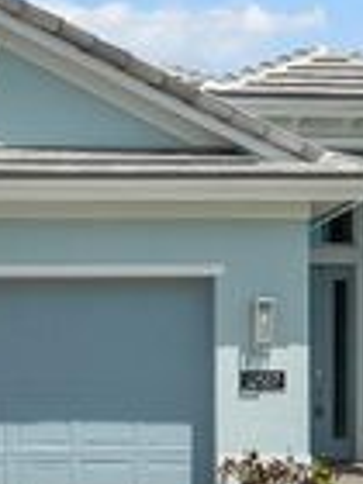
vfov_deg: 18.9
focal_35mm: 103
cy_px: 392
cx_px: 100
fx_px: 1440
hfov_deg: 14.3
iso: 1600
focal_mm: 30
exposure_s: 1/800
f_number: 8
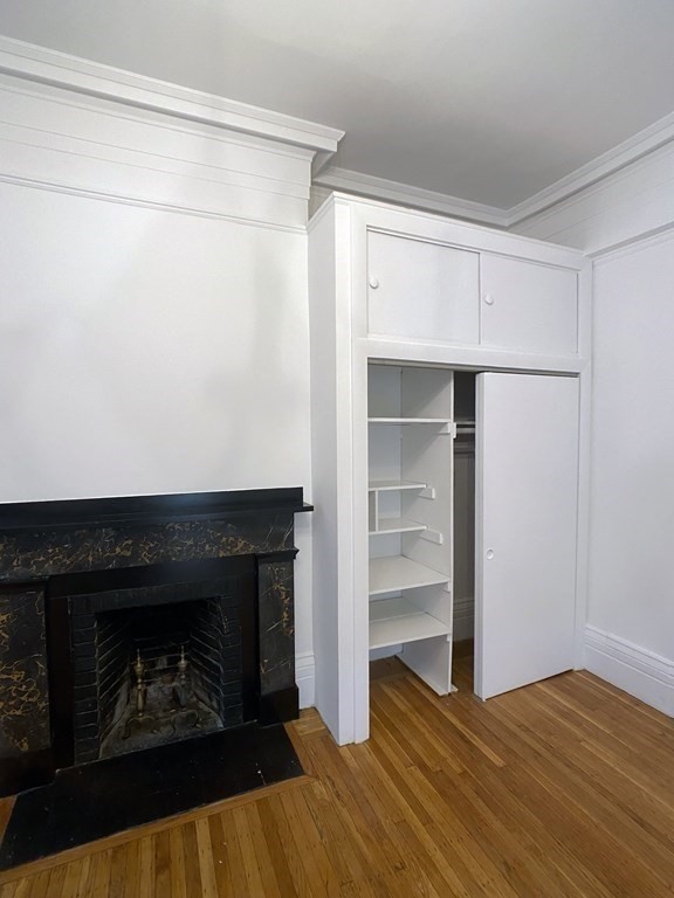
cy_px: 449
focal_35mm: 26
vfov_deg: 67.3
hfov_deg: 53.1
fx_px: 675
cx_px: 337
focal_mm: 4.25
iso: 160
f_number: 1.8
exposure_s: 1/60
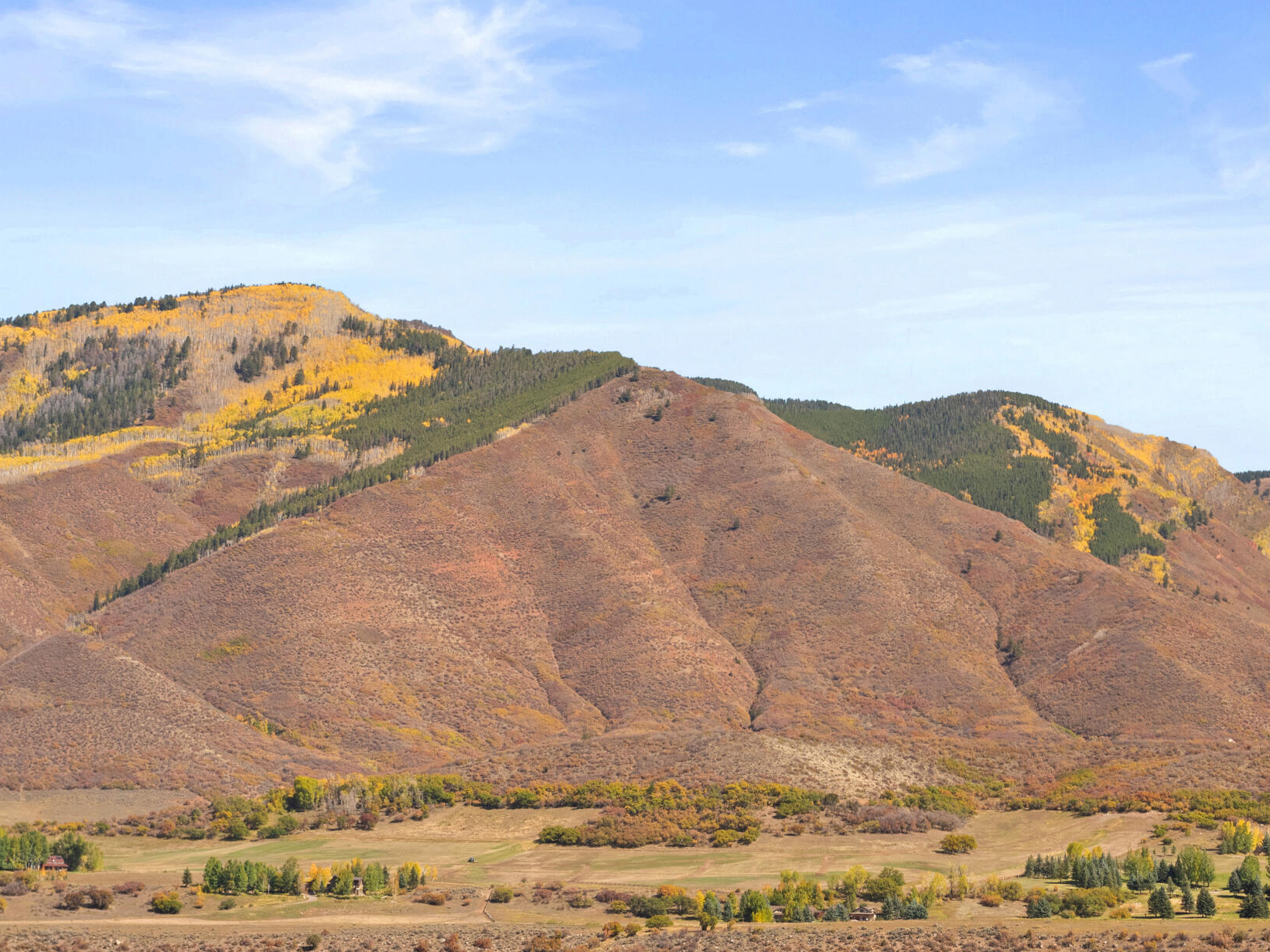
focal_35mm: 116
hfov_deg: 16.9
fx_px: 4255
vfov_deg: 12.7
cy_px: 282
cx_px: 903
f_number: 7.1
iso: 400
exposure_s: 1/800
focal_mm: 66
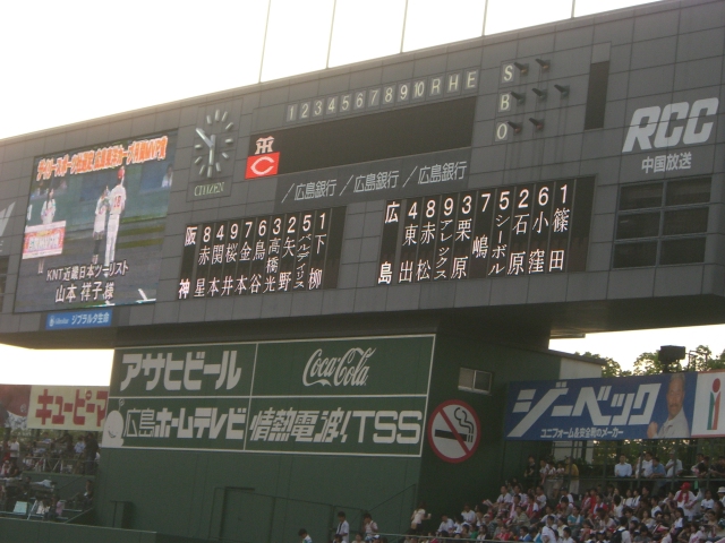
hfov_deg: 17.3
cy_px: 272
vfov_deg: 13.0
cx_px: 362
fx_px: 2388
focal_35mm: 114
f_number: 5.2
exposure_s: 1/125
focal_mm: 18.6
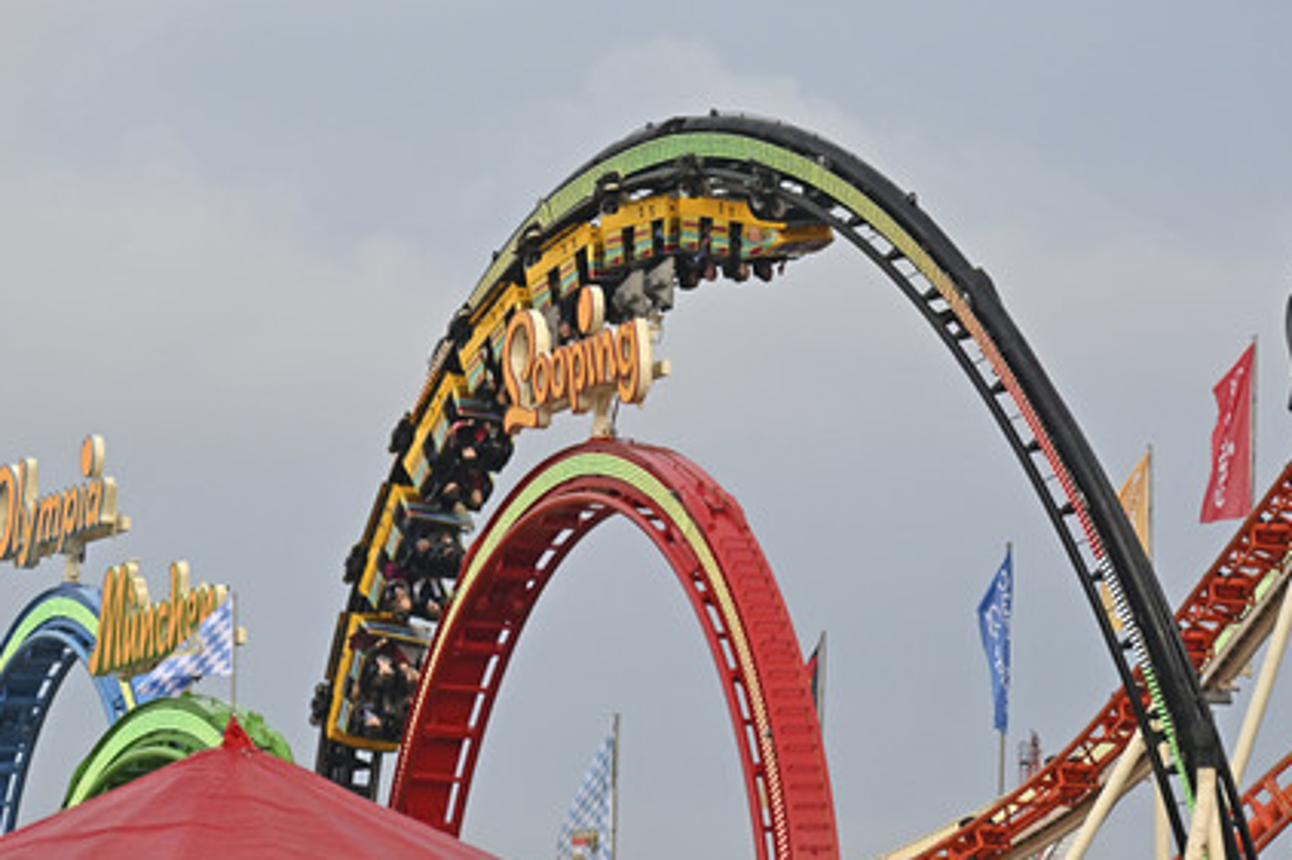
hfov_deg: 6.4
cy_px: 428
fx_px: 11479
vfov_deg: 4.3
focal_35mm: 320
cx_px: 649
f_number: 6.3
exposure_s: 1/500
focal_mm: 200
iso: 500
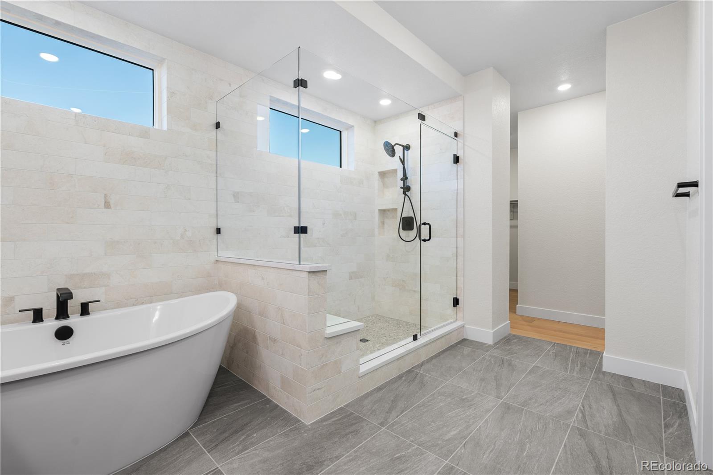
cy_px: 238
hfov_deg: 95.0
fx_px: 327
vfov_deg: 72.0
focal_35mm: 16
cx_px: 356
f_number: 8
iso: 160
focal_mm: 16.5
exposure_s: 1/4
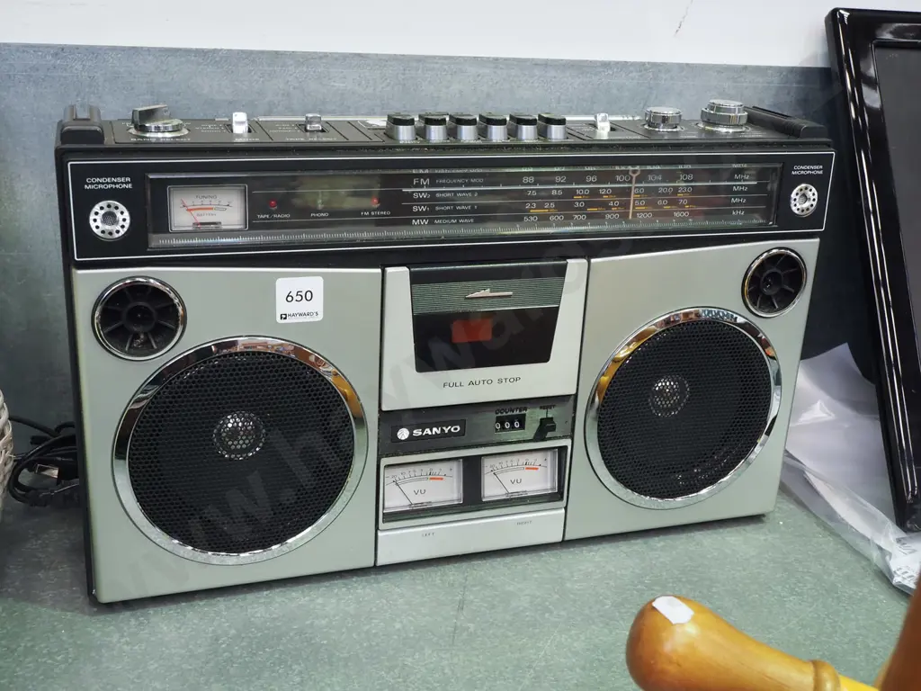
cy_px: 346
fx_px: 1011
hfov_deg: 49.0
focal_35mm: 38
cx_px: 460
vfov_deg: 37.7
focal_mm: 19
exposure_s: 1/50
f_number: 5.6
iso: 1250
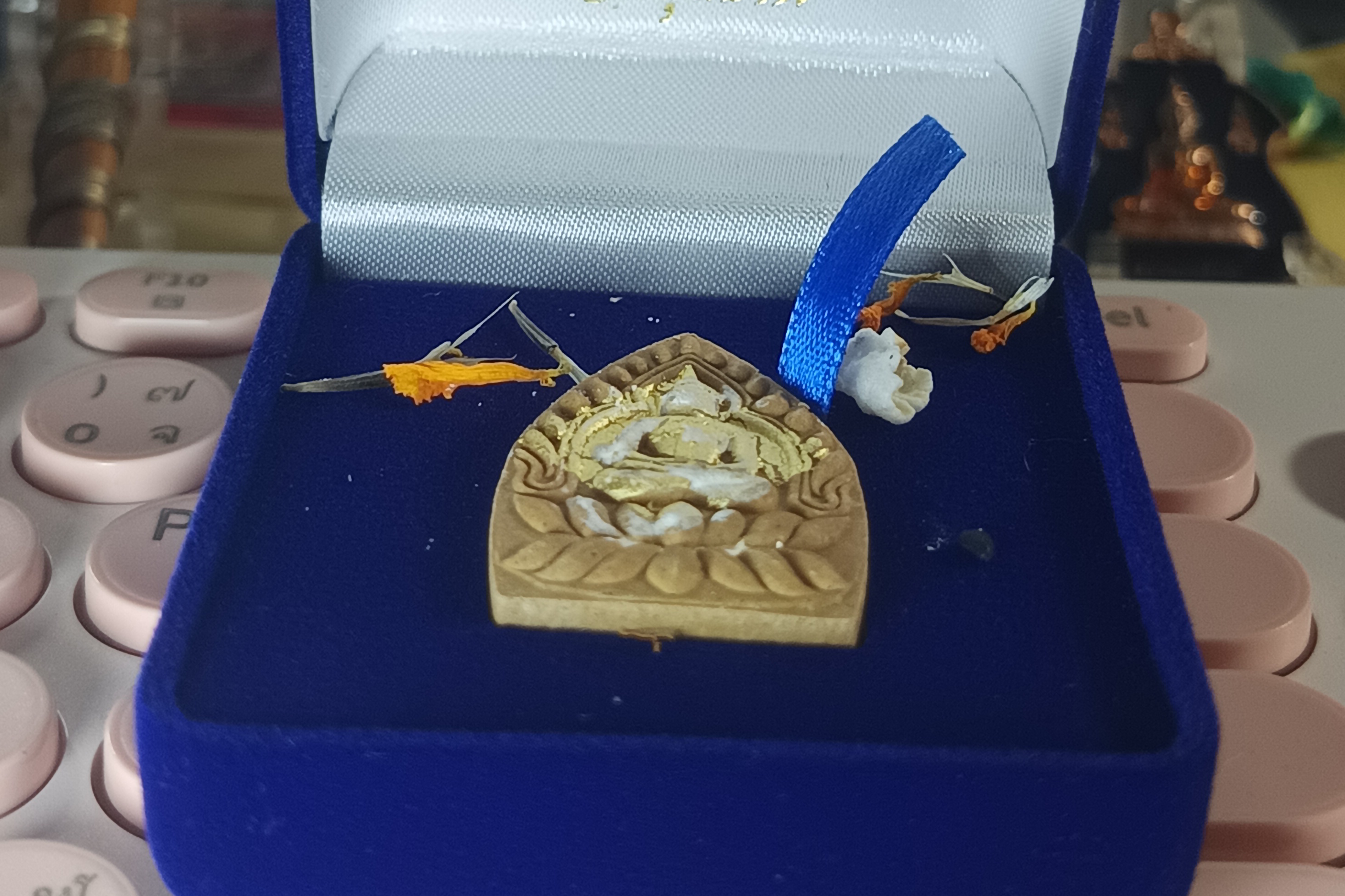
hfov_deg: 55.8
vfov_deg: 37.2
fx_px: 1270
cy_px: 151
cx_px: 684
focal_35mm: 34
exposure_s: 1/50
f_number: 1.7
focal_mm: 5.31
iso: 733
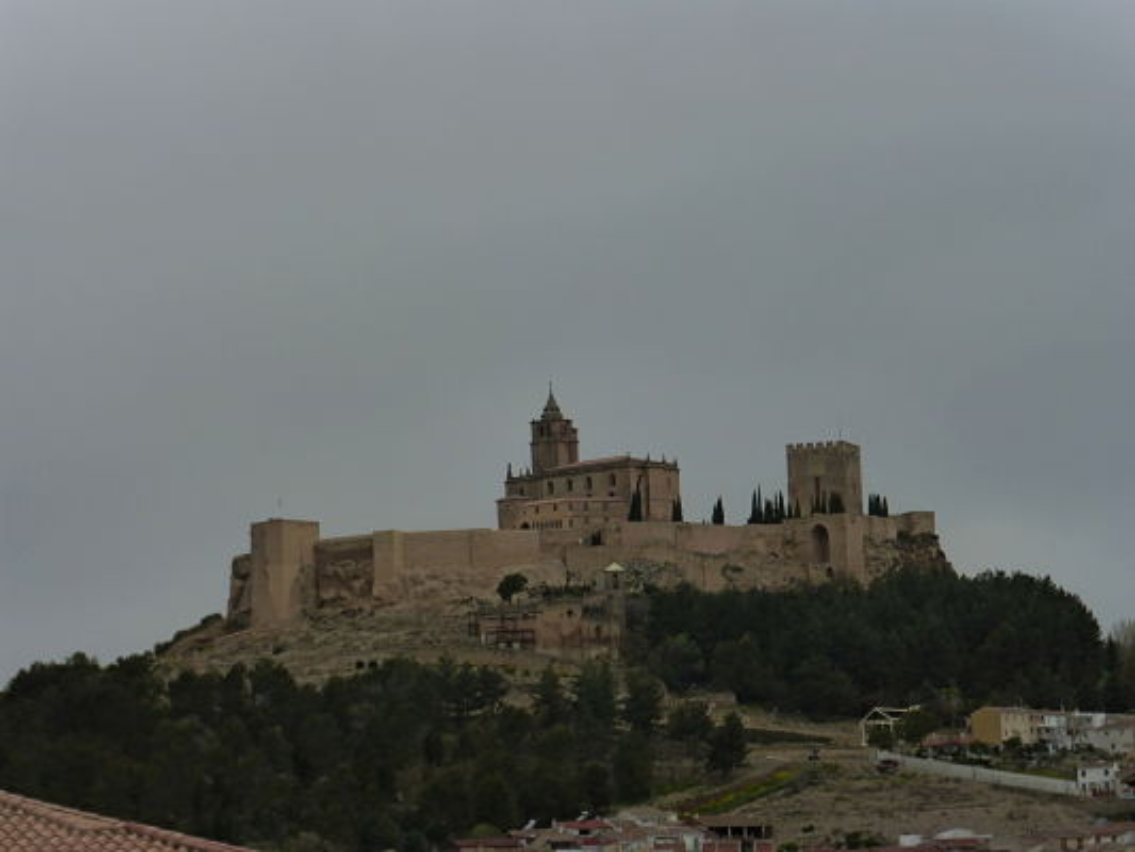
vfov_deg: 11.5
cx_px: 568
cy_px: 426
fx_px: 4231
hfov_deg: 15.3
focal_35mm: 129
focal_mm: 23.1
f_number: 5.4
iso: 160
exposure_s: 1/640
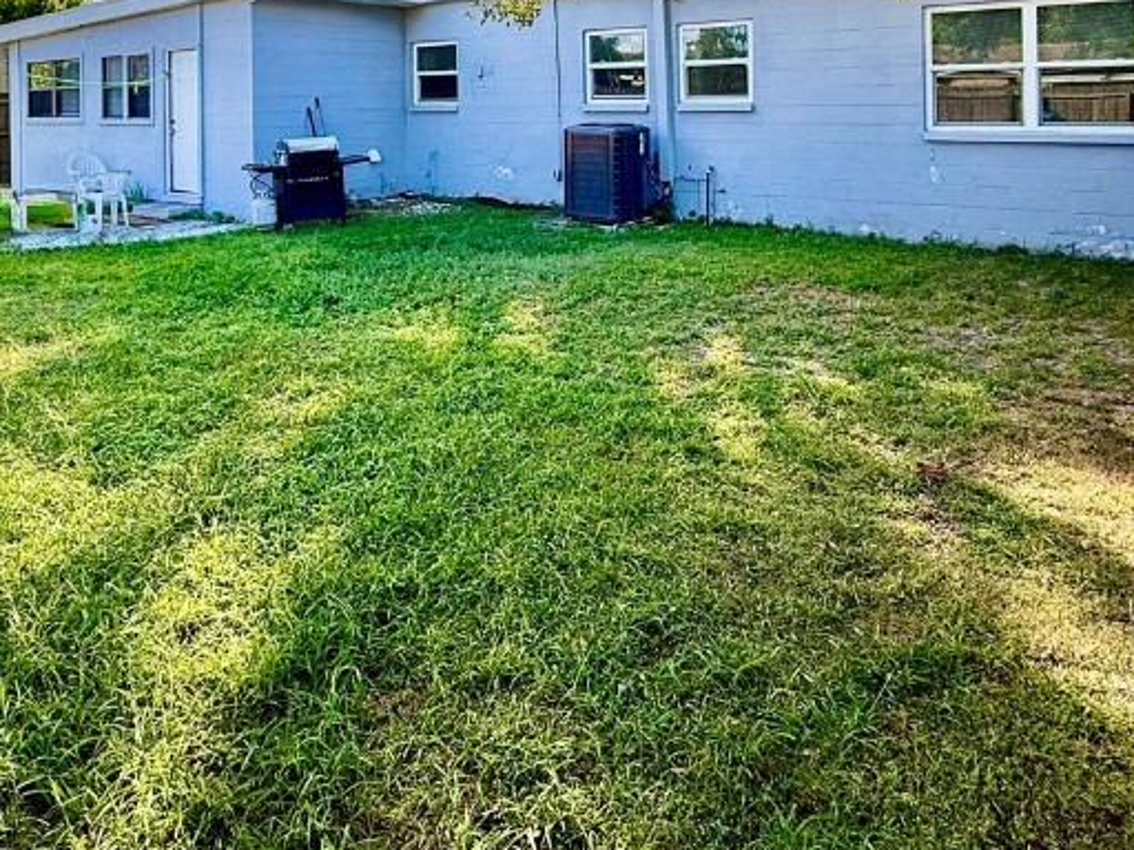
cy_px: 93
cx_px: 487
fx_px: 917
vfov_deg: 45.3
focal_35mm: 28
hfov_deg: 63.2
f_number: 2.2
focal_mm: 2.22
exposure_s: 1/416
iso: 64
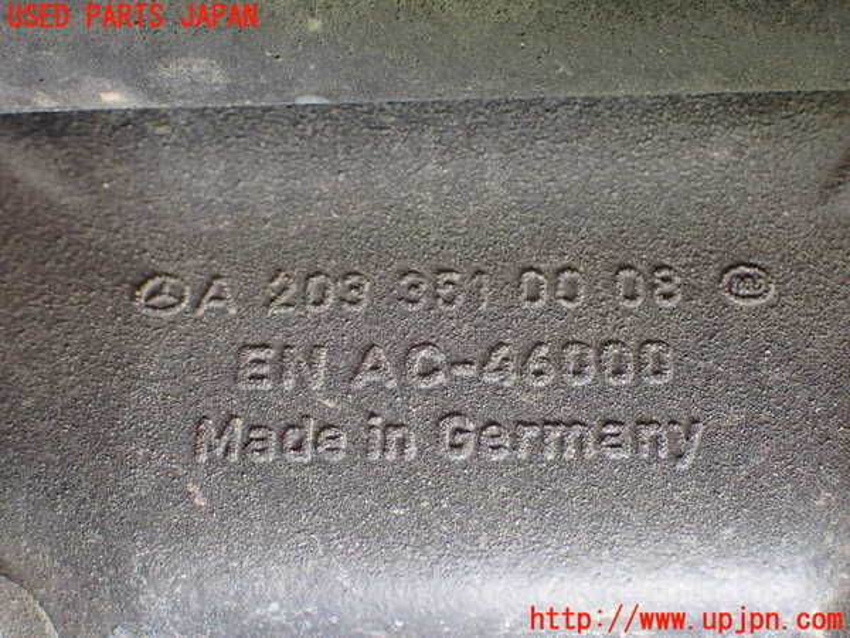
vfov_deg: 19.1
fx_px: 1891
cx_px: 425
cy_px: 319
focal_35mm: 77
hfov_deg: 25.3
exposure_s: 1/80
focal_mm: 13.65
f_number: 4.1
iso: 800
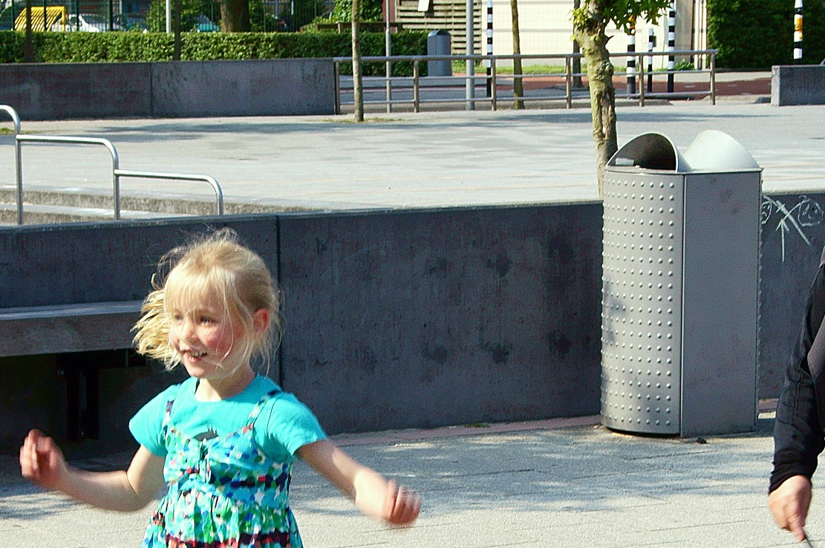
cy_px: 566
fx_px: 3189
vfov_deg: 9.7
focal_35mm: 139
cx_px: 440
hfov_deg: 14.7
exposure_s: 1/125
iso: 100
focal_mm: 35
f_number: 14
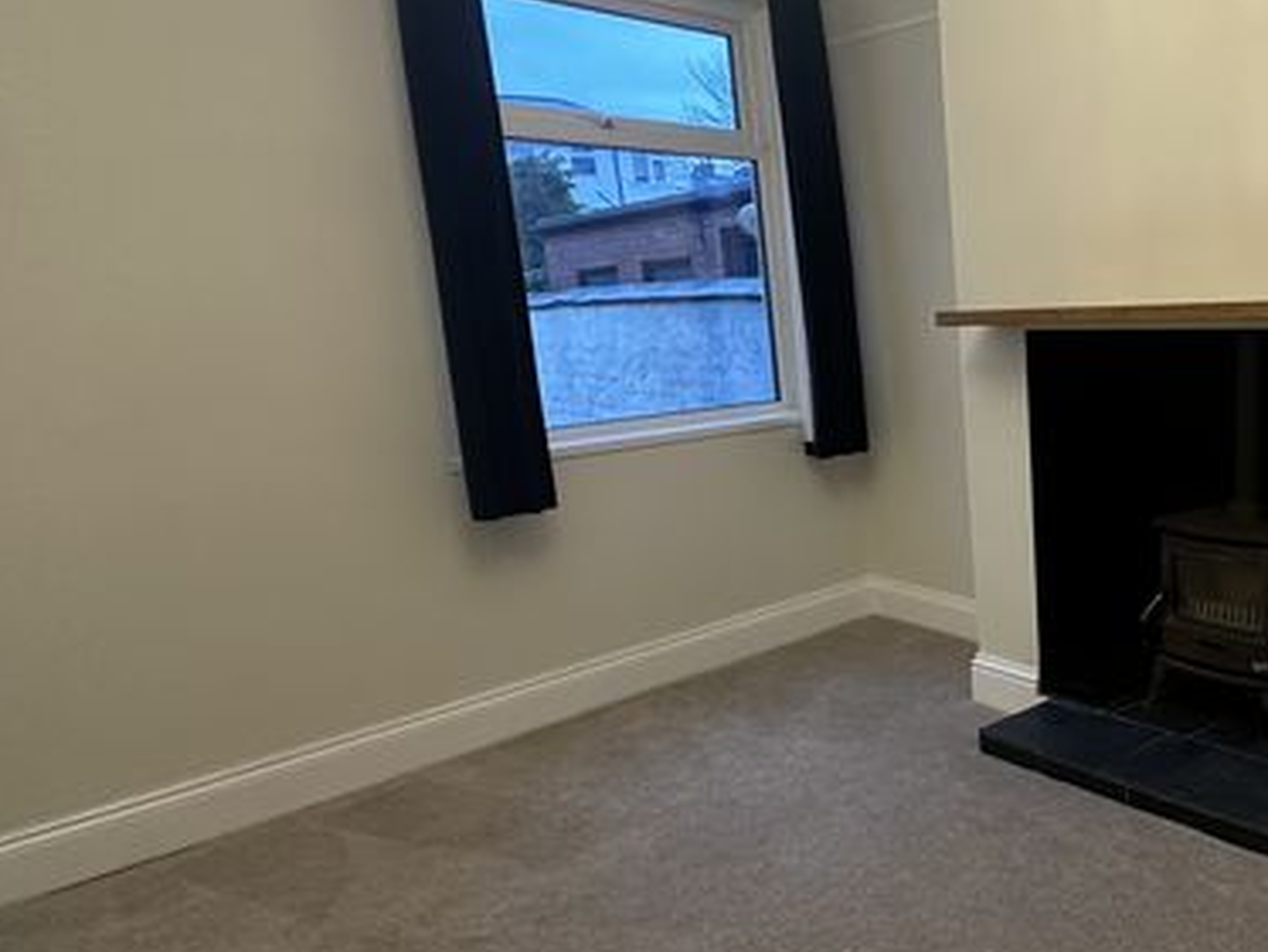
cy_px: 469
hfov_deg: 50.5
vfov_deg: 46.8
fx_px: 1099
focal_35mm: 30
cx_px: 1220
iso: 200
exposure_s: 1/50
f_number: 2.2
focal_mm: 2.22
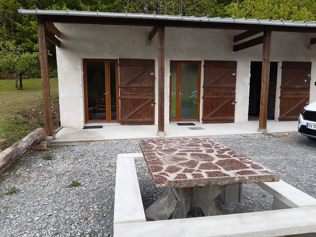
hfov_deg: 67.3
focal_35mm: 26
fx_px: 237
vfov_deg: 53.1
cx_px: 158
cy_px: 118
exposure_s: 1/556
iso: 40
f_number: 1.7
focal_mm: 3.92
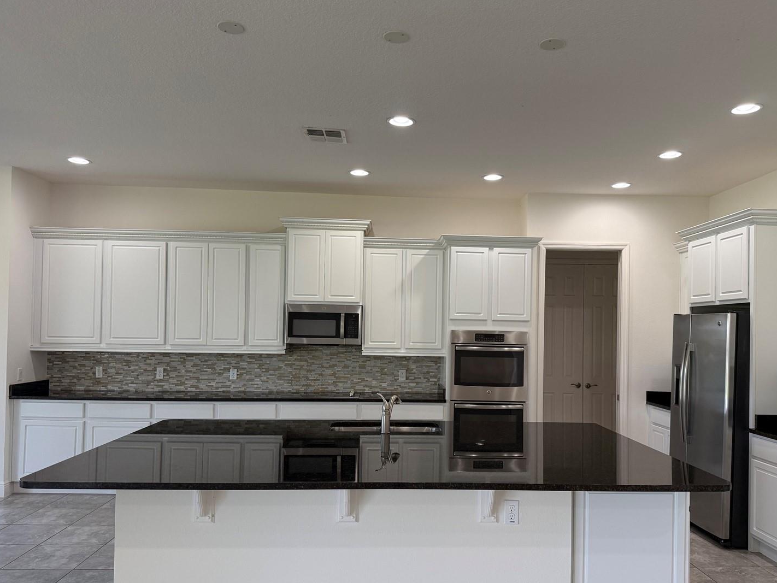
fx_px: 606
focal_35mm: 27
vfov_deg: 51.3
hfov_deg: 65.2
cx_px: 417
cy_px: 316
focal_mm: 6.76
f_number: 1.78
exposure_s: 1/148
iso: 200
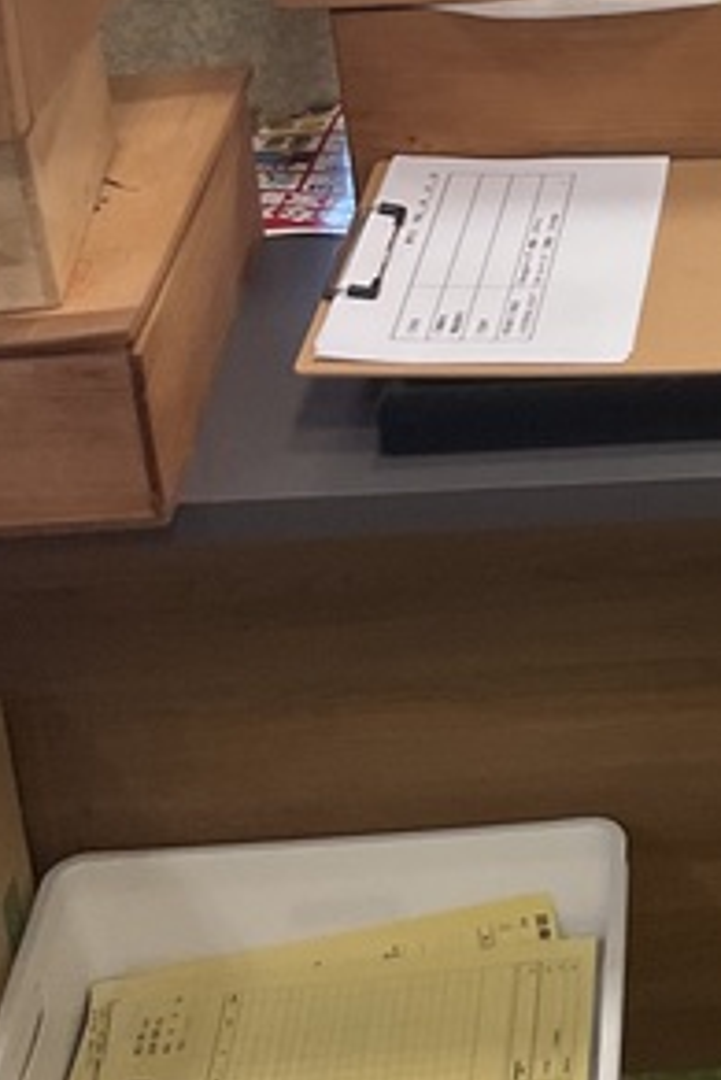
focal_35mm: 88
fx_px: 2640
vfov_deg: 22.6
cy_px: 117
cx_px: 1131
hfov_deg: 14.4
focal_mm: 3
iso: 64
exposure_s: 1/100
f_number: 1.8
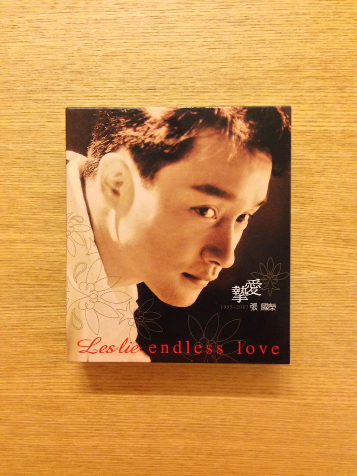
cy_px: 238
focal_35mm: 33
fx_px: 454
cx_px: 178
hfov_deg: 42.9
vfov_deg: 55.4
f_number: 2.4
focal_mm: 4.12
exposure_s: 1/15
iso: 500
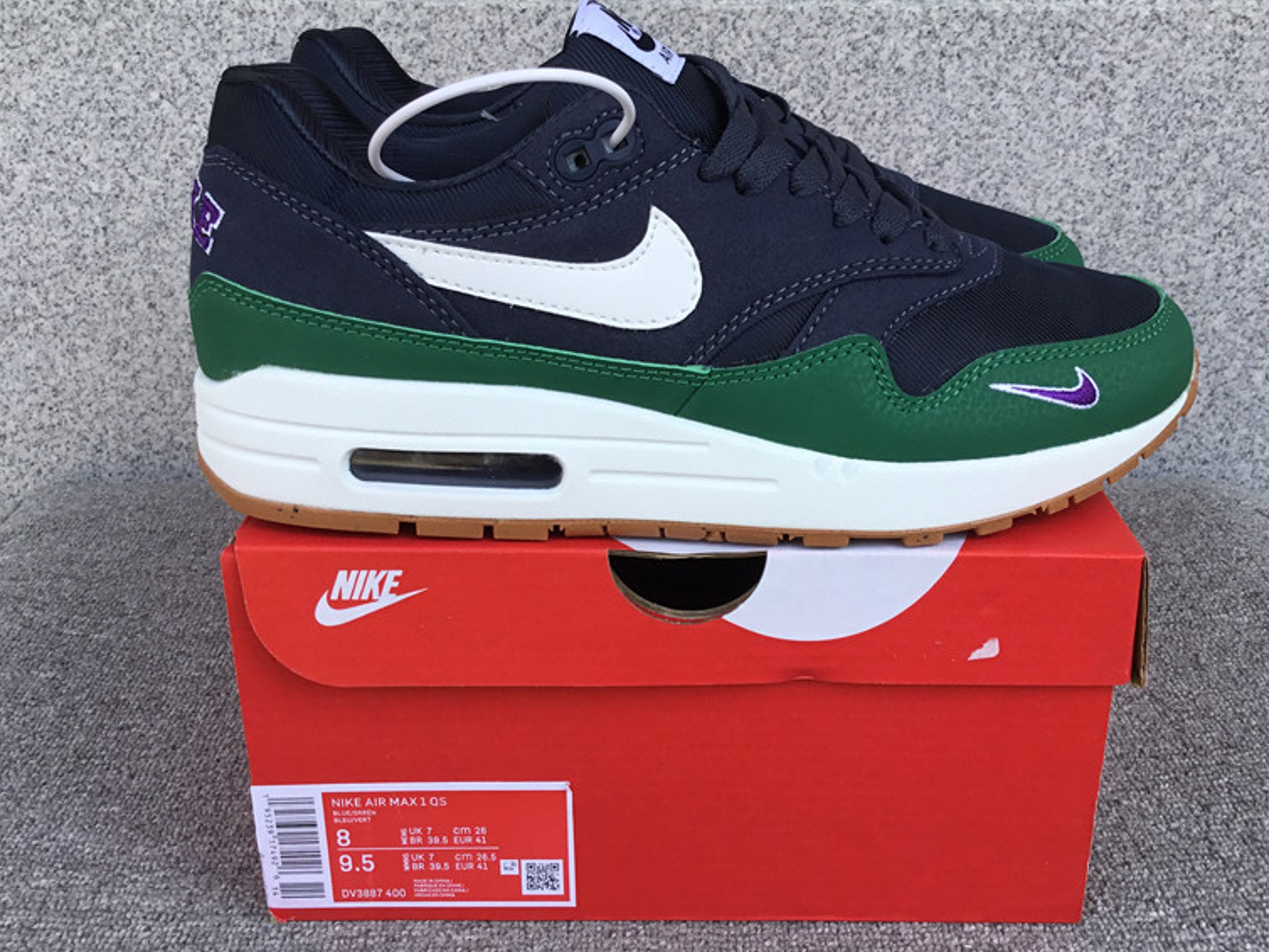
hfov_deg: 50.1
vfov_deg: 38.7
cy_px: 436
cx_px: 675
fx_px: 1357
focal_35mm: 37
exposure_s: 1/306
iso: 25
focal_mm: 3.3
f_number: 2.4
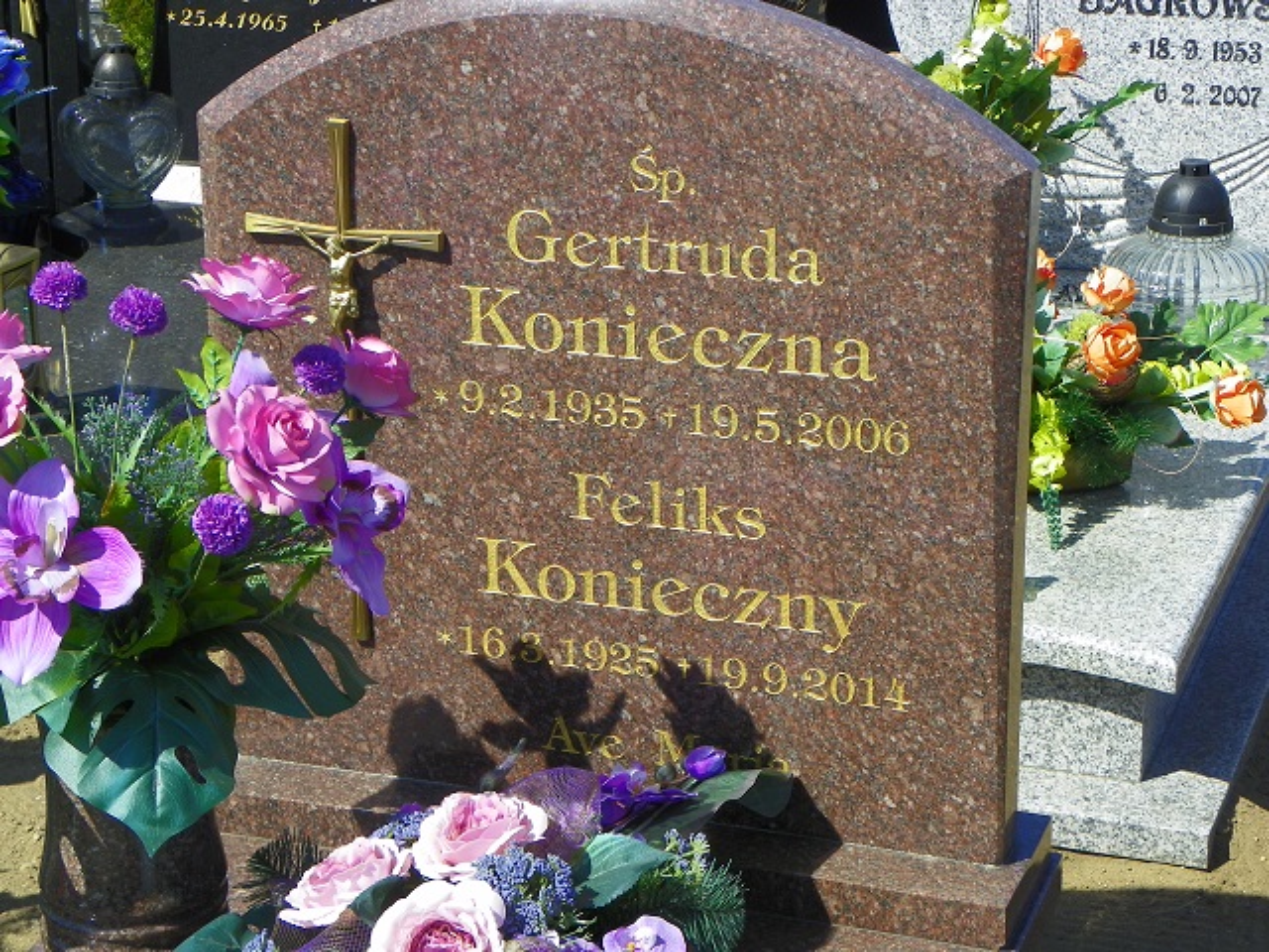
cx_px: 634
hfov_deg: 26.0
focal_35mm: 75
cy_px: 476
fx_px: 2749
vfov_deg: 19.6
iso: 64
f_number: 5.6
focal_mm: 13.4
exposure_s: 1/200
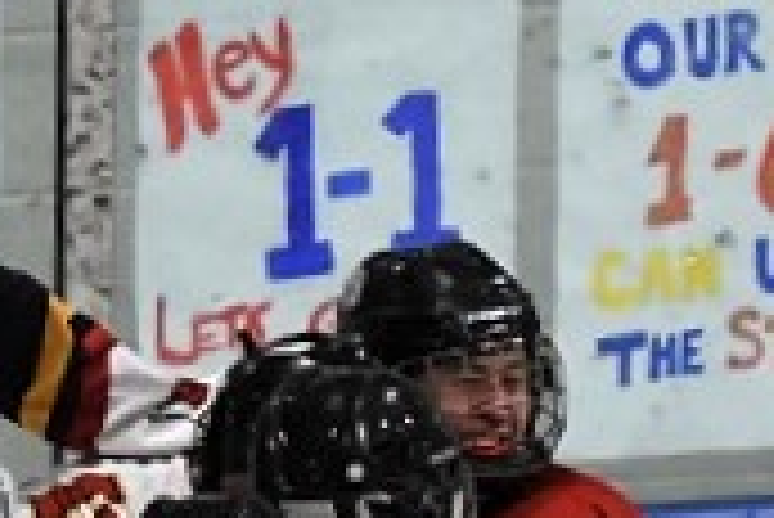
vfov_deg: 1.3
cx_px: 281
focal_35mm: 1070
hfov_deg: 1.9
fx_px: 23034
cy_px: 1200
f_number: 2.8
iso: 2500
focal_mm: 145
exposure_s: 1/800
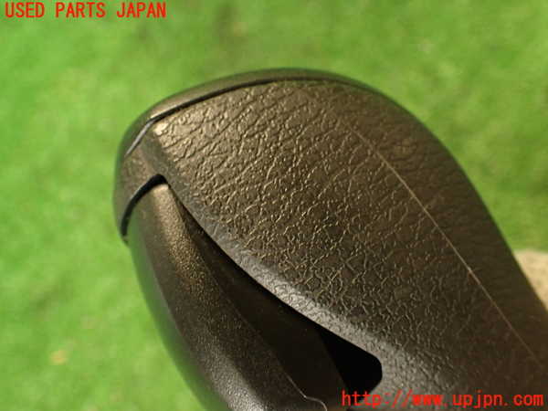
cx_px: 274
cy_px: 206
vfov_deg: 46.8
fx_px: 475
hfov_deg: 60.0
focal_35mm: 30
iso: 500
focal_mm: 5.4
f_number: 2.3
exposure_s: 1/30
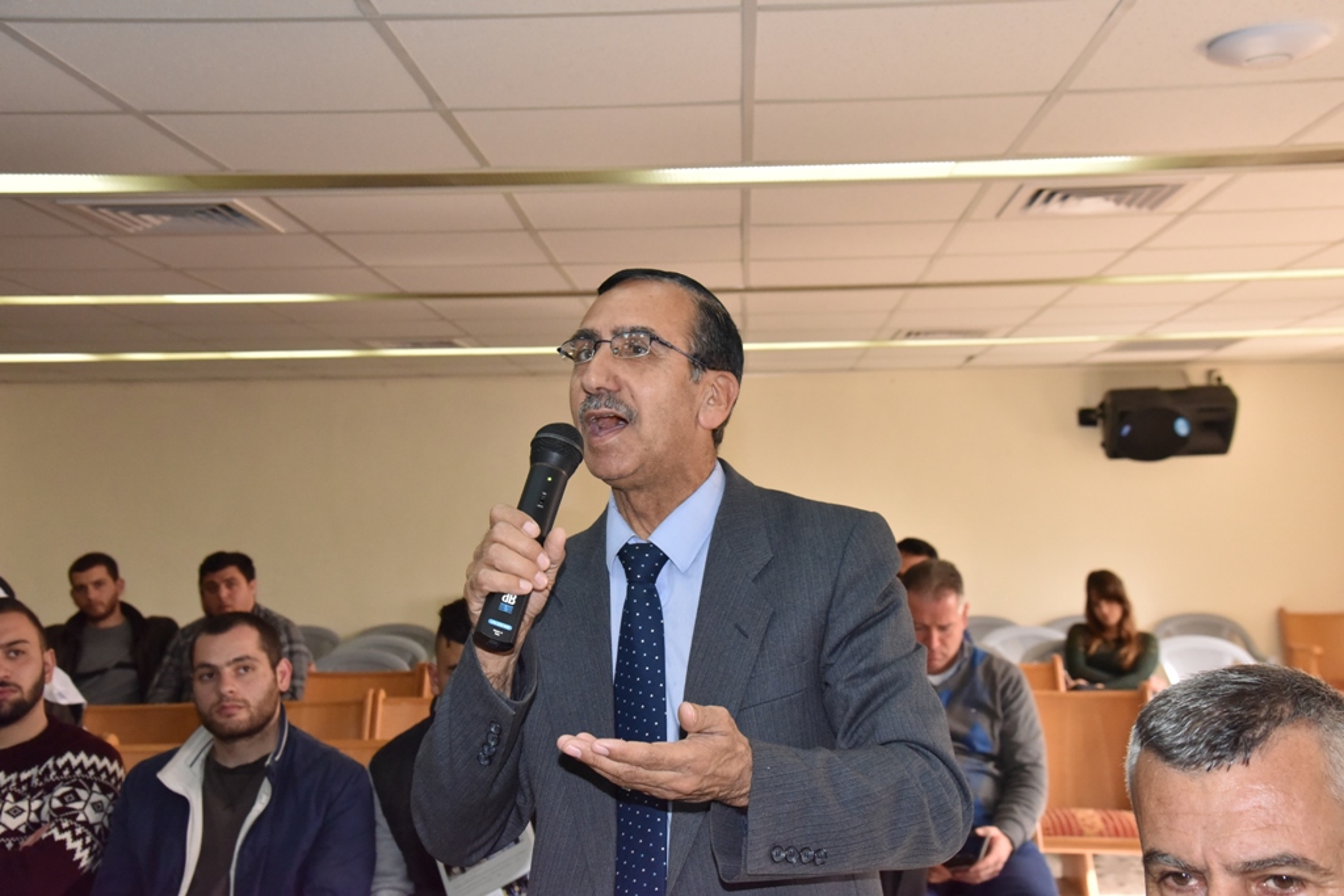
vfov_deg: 29.3
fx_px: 1717
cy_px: 448
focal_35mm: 46
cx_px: 672
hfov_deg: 42.7
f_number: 8
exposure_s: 1/250
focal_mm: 46
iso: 2500
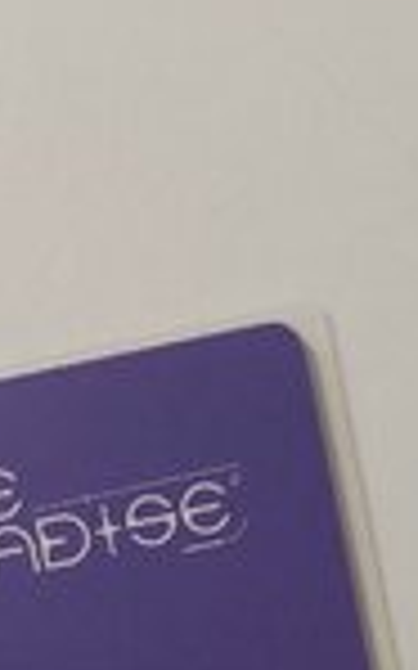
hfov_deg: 13.7
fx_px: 1733
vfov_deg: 20.1
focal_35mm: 95
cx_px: 103
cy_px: 866
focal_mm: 5.23
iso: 125
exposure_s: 1/120
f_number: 1.8
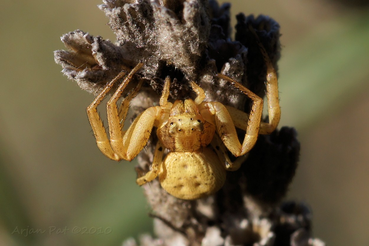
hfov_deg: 13.0
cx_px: 184
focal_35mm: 158
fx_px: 1614
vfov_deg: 8.7
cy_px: 123
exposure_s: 1/160
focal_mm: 105
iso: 200
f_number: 11
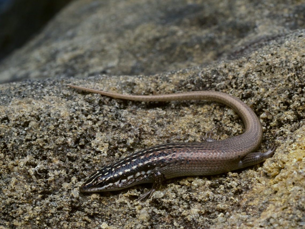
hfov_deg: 16.4
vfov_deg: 12.3
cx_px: 152
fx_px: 1057
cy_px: 114
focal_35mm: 120
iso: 400
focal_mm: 60
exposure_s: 1/80
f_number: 16
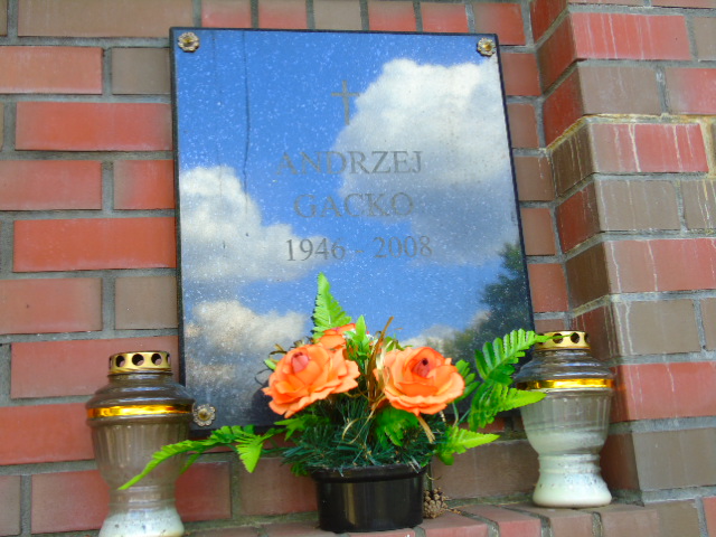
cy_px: 268
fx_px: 827
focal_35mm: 40
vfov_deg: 36.0
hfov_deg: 46.8
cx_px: 358
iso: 80
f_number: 3.9
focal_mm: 7.1
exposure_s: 1/60
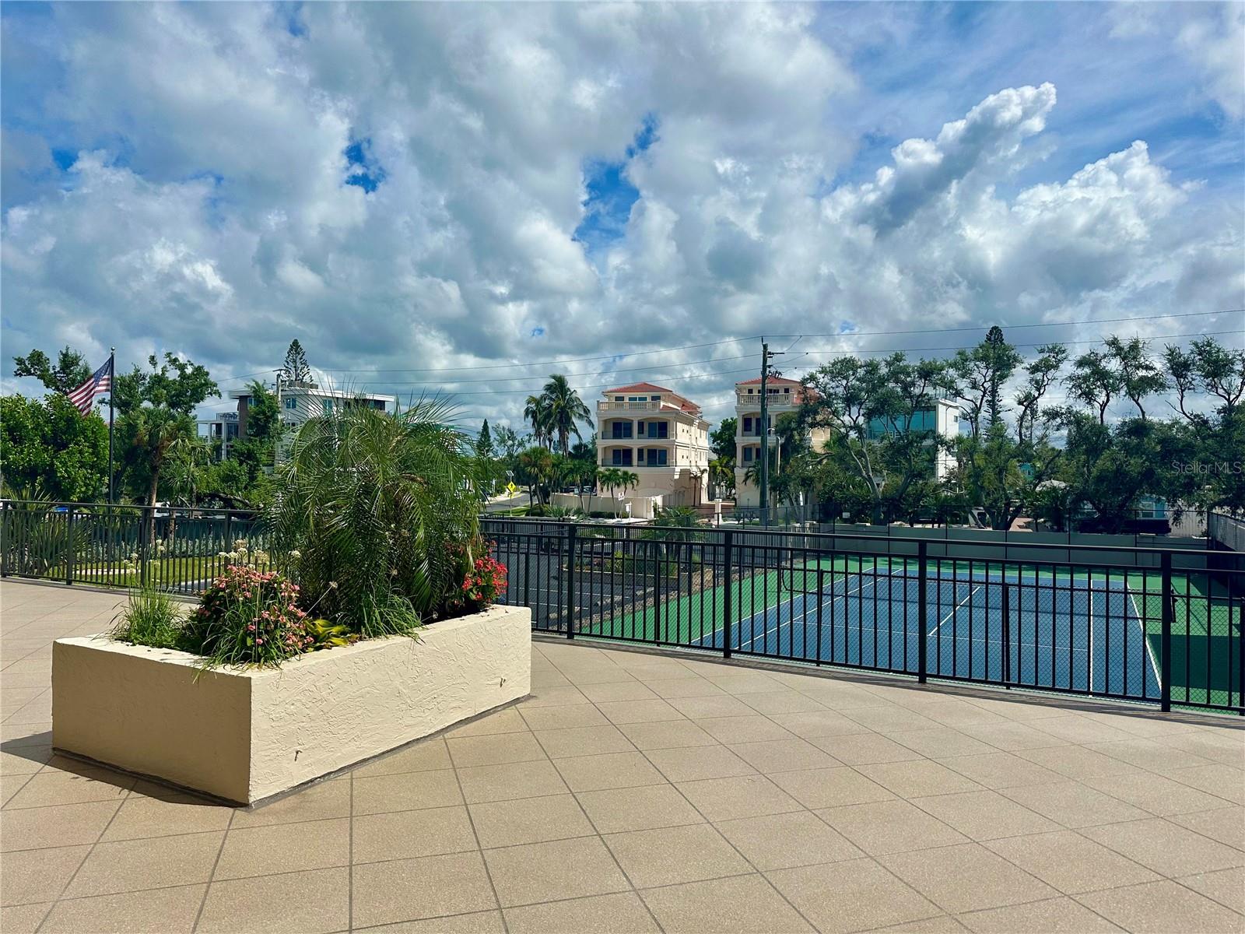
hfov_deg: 71.6
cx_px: 622
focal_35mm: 24
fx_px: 863
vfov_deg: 56.8
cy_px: 467
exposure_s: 1/12048
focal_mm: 6.86
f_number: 1.78
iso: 80
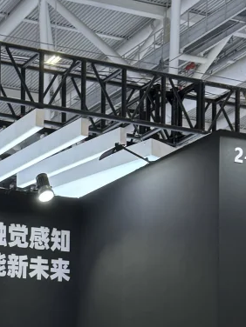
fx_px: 872
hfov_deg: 14.4
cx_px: -175
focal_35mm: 92
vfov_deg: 19.0
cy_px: 477
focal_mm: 6.76
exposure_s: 1/100
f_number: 1.78
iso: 100
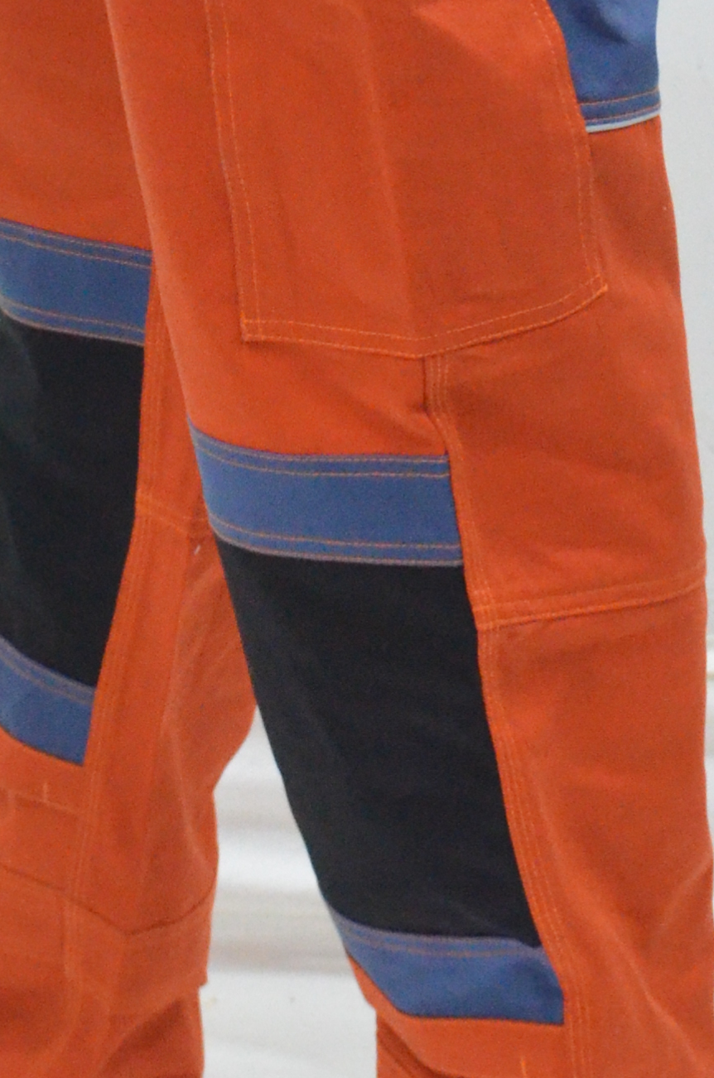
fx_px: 4753
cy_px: 225
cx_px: 237
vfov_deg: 12.9
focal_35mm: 159
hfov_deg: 8.6
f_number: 5.6
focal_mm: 28
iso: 4000
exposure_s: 1/80
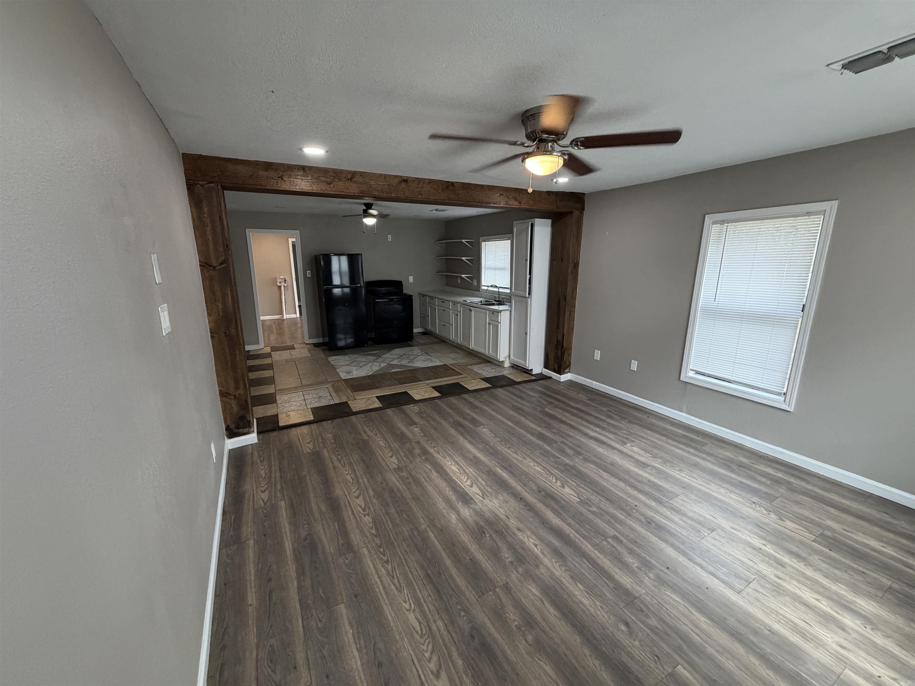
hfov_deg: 102.1
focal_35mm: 14
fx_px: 370
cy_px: 343
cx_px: 458
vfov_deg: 85.7
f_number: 2.2
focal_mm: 2.22
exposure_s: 1/120
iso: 320
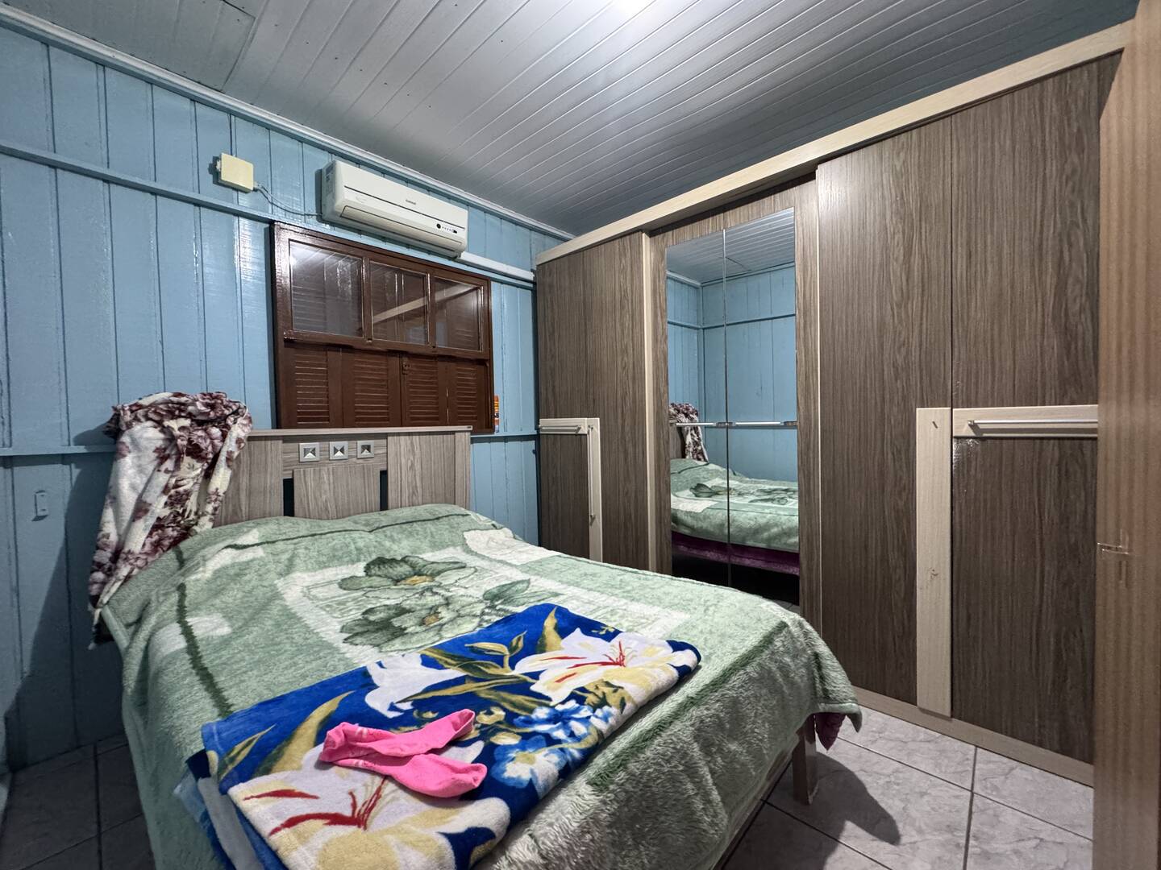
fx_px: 470
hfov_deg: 102.1
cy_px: 435
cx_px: 580
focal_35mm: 14
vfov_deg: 85.7
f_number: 2.2
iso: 800
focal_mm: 2.22
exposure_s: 1/60
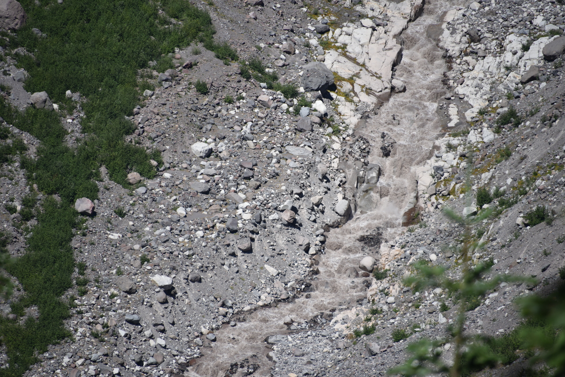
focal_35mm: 300
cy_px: 188
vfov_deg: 4.6
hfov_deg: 6.9
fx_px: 4709
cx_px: 282
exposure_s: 1/640
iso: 100
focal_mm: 300
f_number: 5.6
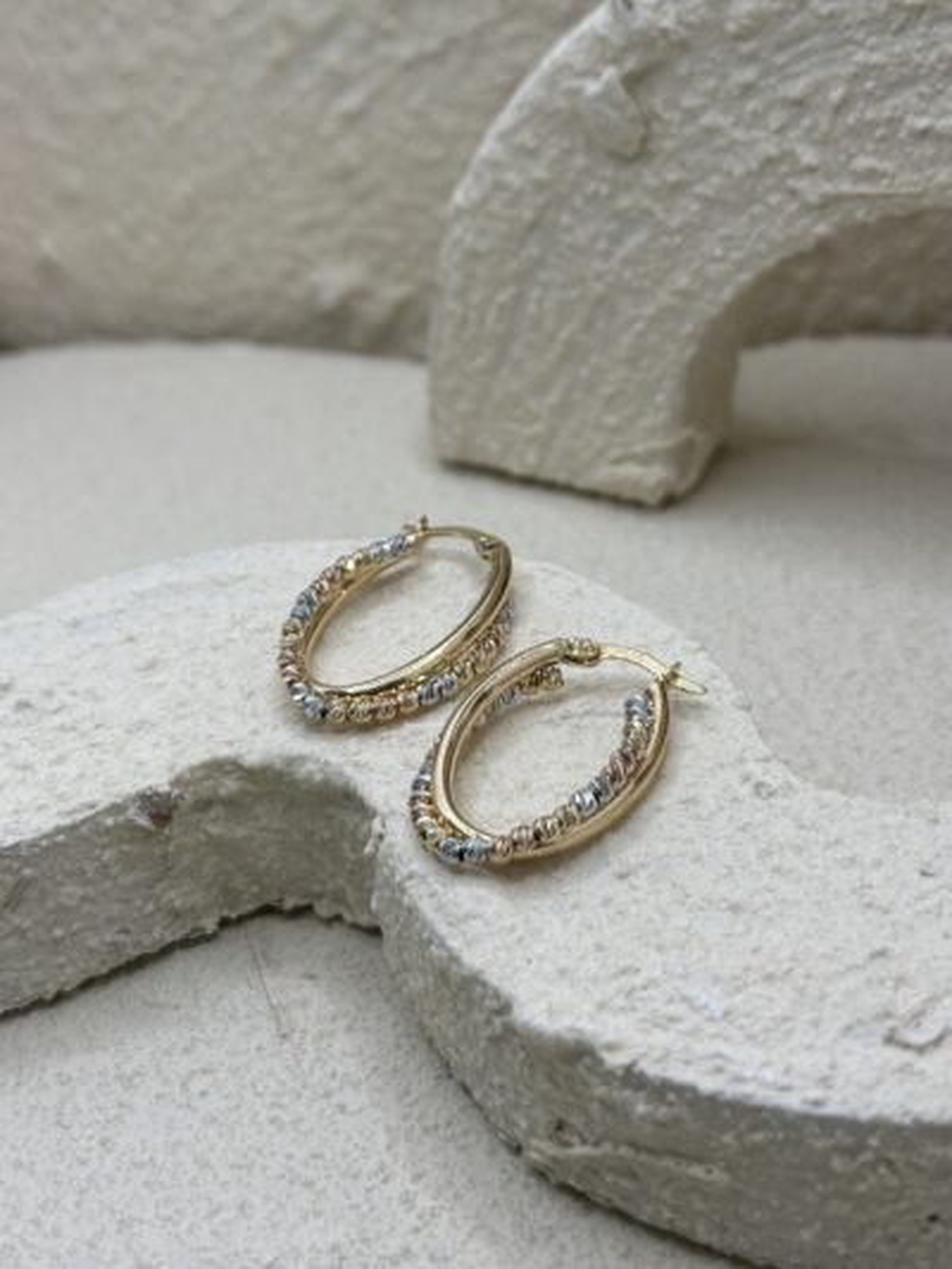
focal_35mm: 48
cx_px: 476
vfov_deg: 39.6
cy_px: 634
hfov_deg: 30.3
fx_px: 1759
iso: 80
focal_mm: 6.86
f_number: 1.78
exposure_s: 1/1227
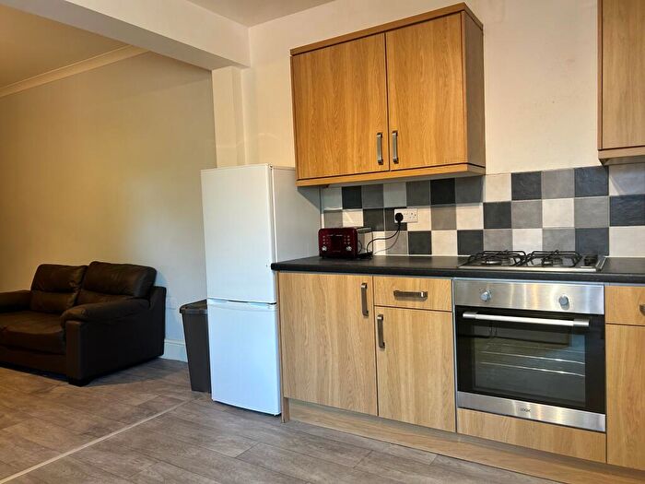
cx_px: 322
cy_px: 242
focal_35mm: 26
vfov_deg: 53.1
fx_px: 484
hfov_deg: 67.3
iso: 125
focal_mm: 5.7
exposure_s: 1/62
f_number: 1.5
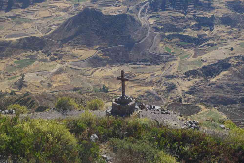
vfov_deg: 16.6
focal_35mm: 82
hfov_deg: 24.6
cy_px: 82
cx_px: 122
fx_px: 559
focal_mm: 55
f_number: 10
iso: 200
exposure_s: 1/100
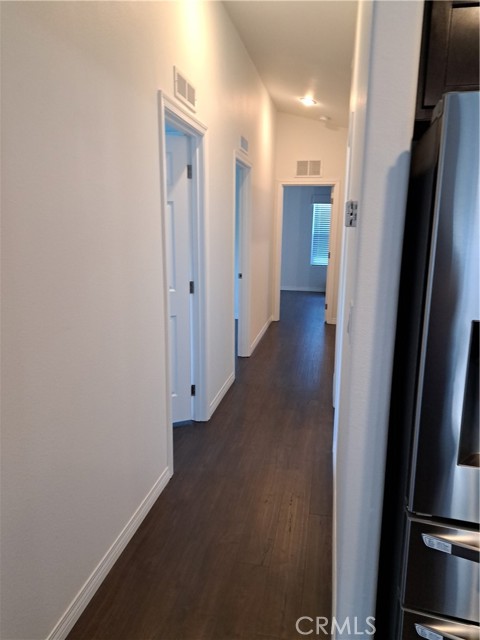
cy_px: 320
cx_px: 240
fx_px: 444
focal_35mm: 24
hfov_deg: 56.8
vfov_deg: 71.6
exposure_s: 1/60
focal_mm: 5.23
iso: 250
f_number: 1.8
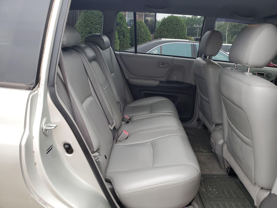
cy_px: 104
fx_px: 208
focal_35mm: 26
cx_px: 138
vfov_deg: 53.1
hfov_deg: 67.3
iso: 53
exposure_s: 1/120
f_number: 1.5
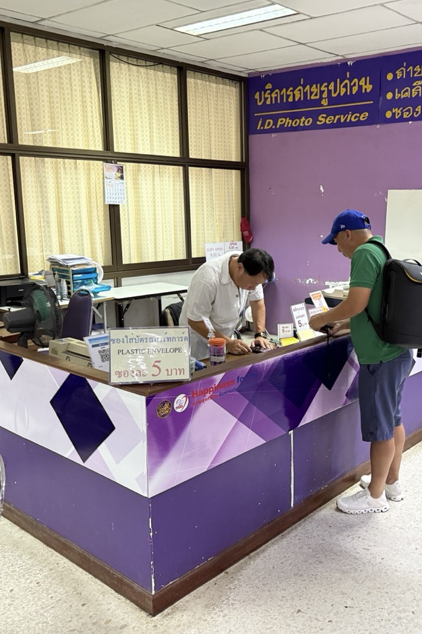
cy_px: 318
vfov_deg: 55.8
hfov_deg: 38.0
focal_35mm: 34
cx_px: 310
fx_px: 598
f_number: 1.78
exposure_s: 1/50
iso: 400
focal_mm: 6.76
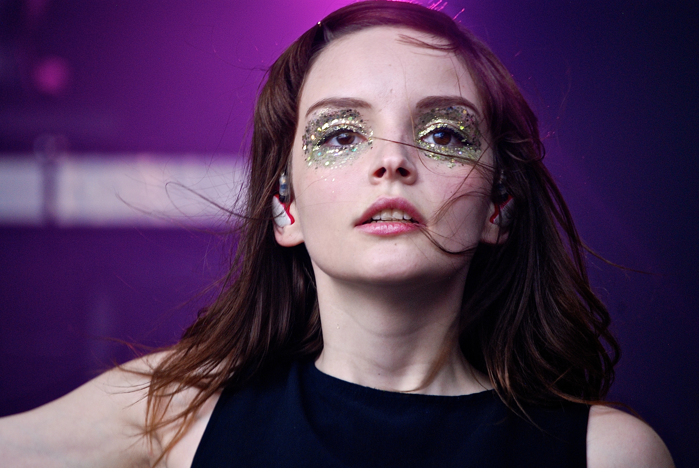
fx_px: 5832
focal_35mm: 300
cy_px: 234
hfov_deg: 6.9
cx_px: 350
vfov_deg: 4.6
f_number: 5.6
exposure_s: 1/100
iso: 400
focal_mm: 200
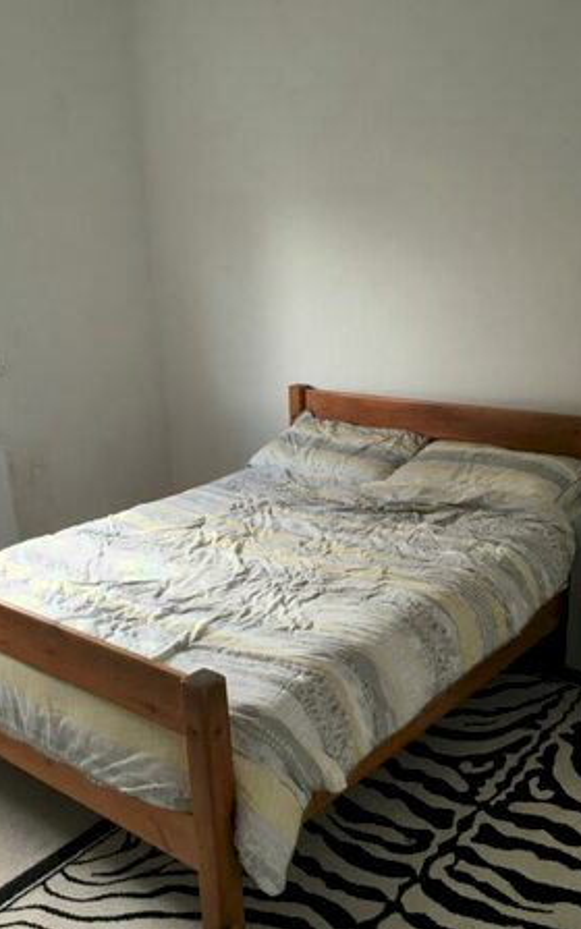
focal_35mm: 36
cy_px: 528
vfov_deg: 53.8
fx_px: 912
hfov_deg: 35.3
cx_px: 270
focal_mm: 4.15
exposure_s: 1/33
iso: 25
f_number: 2.2
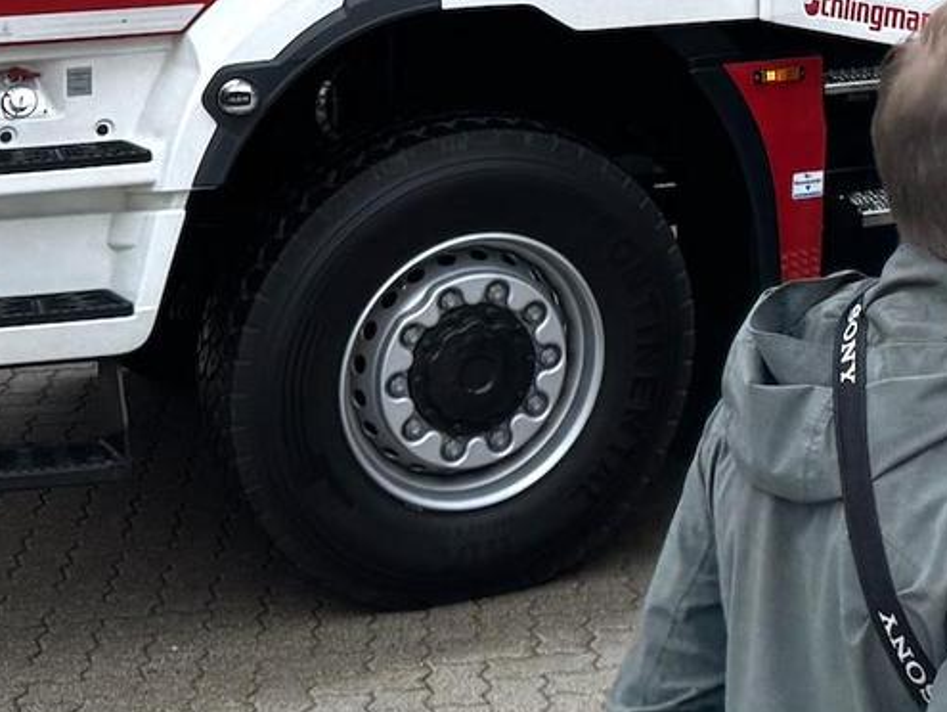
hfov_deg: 20.2
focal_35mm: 93
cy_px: -400
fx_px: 2546
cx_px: 1020
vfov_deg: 14.7
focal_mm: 6.76
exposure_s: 1/1980
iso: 80
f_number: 1.78
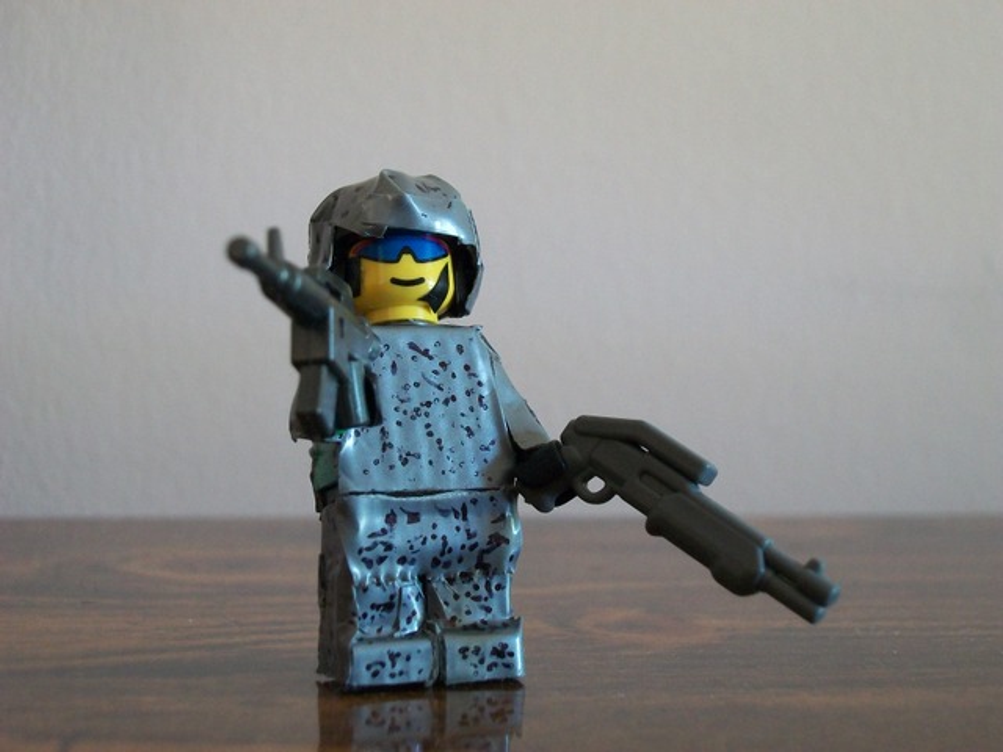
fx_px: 1449
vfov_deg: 29.1
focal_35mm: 50
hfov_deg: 38.2
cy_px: 376
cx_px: 502
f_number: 3.6
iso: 200
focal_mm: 8.8
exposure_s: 1/8
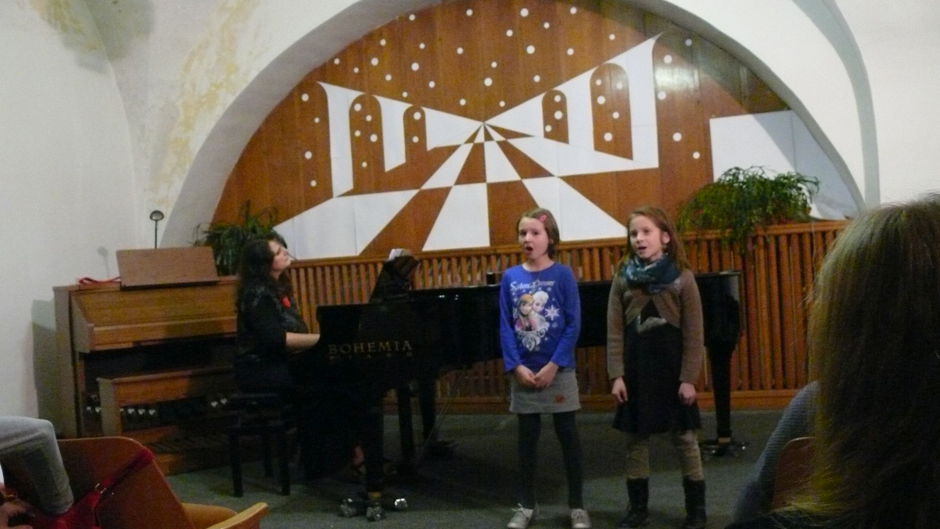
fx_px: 972
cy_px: 290
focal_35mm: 39
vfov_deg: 30.4
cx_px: 466
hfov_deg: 51.6
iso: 800
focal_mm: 7.4
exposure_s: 1/25
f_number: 2.8
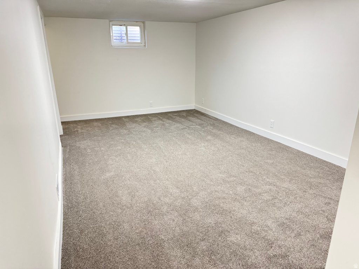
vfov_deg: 56.8
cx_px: 180
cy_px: 134
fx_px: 249
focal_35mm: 24
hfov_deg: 71.6
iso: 1000
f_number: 1.78
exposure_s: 1/40
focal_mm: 6.76
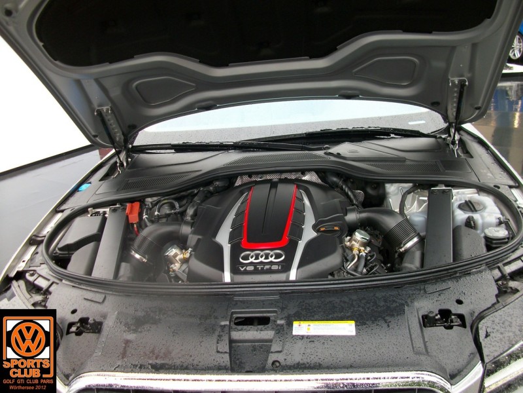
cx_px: 262
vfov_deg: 41.8
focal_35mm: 34
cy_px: 196
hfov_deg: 54.0
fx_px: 514
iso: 80
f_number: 2.9
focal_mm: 5.7
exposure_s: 1/75
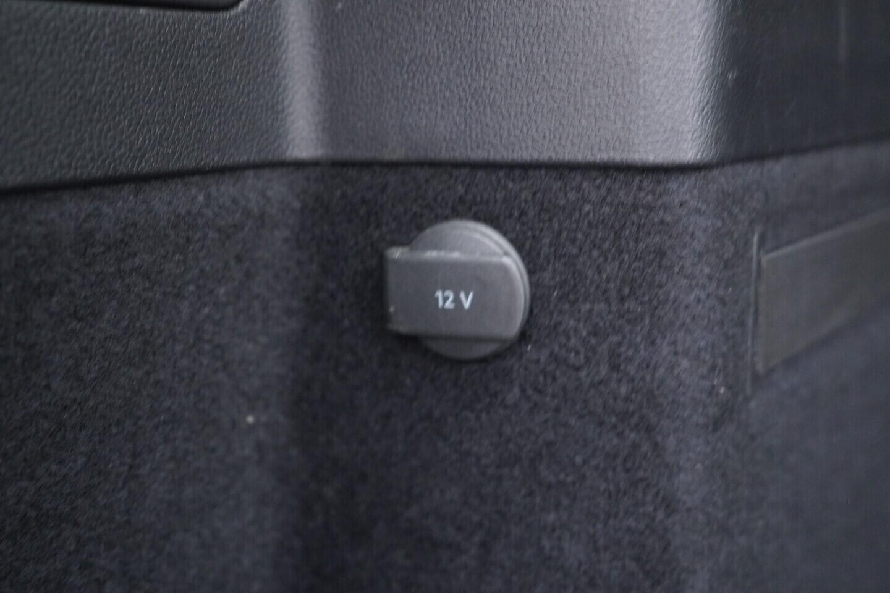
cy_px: 296
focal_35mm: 36
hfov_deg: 53.1
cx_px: 445
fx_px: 890
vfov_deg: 36.9
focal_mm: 24
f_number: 2.8
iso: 2500
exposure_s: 1/40
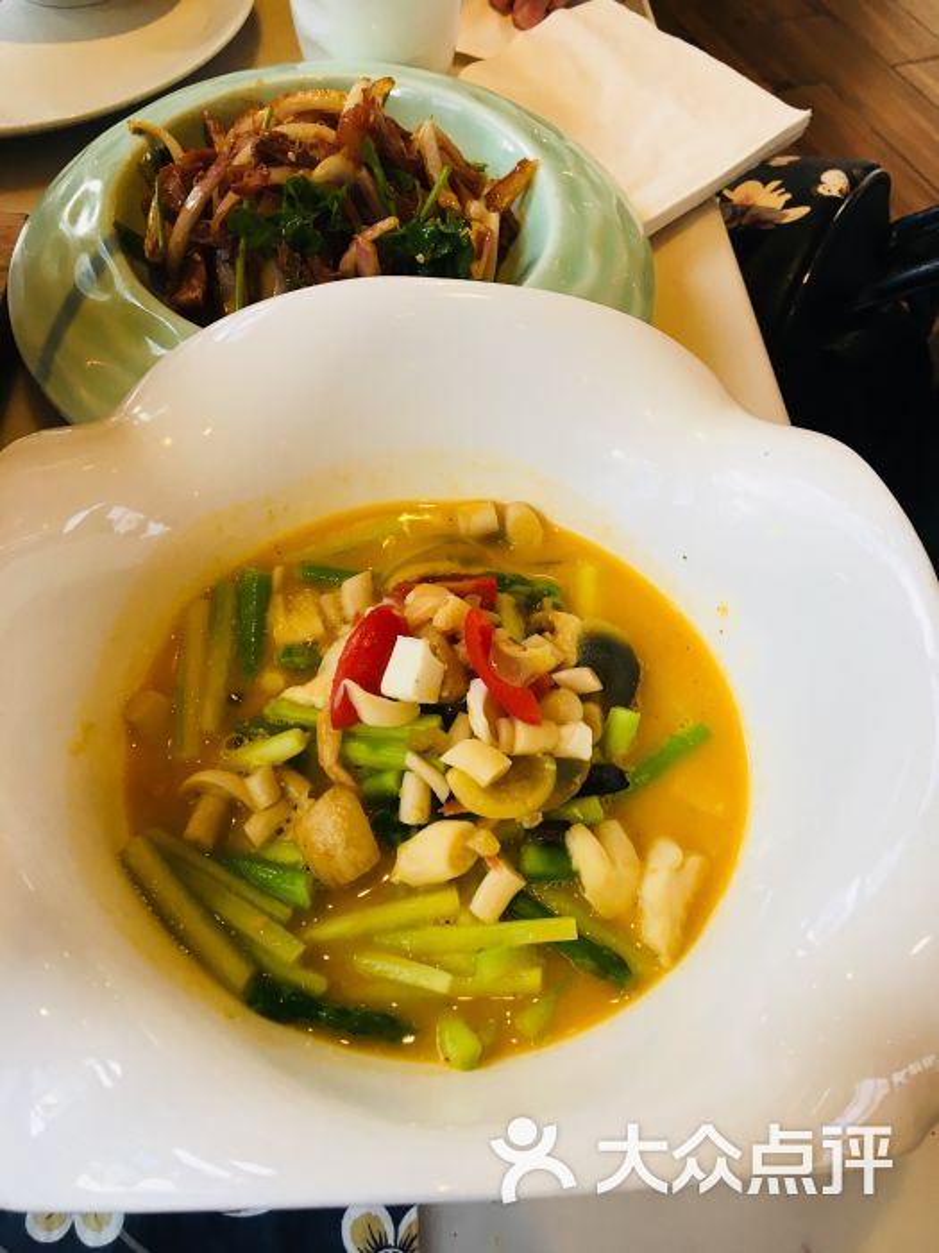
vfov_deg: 61.7
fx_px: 1049
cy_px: 626
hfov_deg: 48.2
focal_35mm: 29
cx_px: 470
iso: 32
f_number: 2.2
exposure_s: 1/33
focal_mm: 4.15
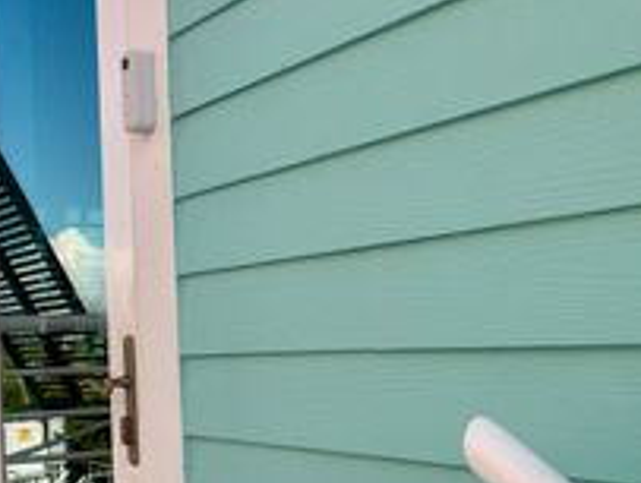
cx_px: 60
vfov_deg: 24.7
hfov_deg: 31.1
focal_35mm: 59
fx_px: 1094
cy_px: 333
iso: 80
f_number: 1.78
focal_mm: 6.76
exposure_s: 1/3953
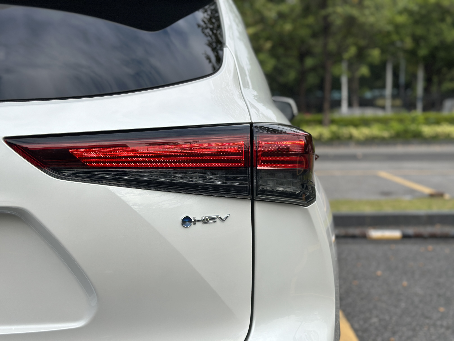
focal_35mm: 48
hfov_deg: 39.7
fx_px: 630
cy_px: 170
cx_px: 227
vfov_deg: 30.3
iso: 80
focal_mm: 6.86
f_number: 1.78
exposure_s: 1/4184
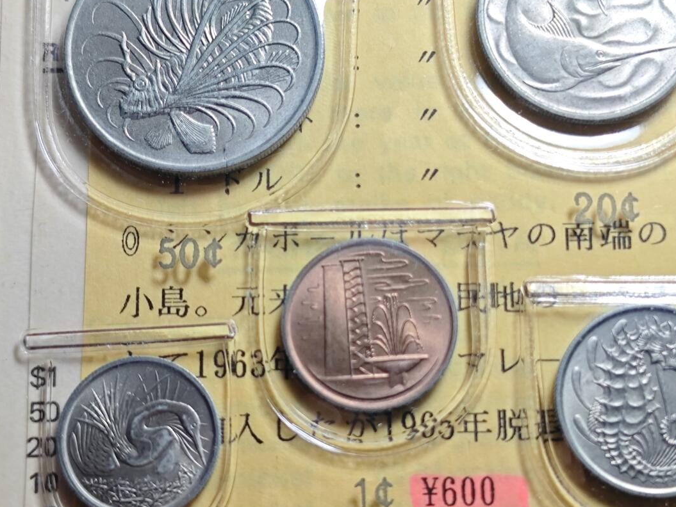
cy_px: 246
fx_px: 1270
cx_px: 334
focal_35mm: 65
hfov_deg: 29.8
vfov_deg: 22.6
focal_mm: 5.84
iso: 200
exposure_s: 1/66
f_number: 1.6
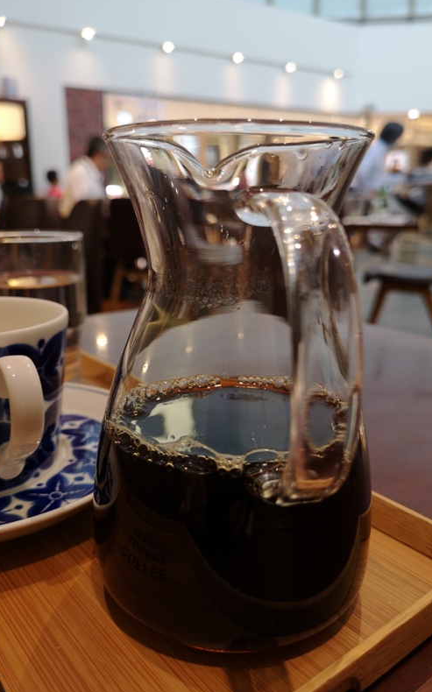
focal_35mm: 29
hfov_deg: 43.1
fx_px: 547
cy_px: 346
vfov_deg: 64.7
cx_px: 198
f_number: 1.8
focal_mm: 3.95
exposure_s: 1/60
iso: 100
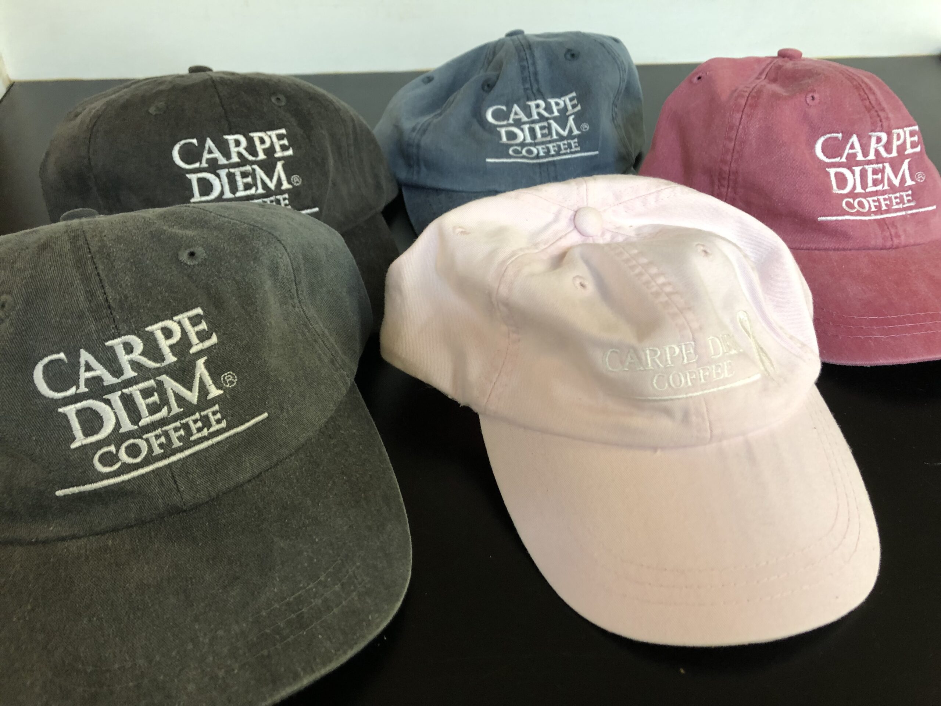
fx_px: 761
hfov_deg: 63.4
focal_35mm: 28
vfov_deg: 49.7
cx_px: 470
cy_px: 353
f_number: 1.8
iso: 50
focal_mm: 3.99
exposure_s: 1/15
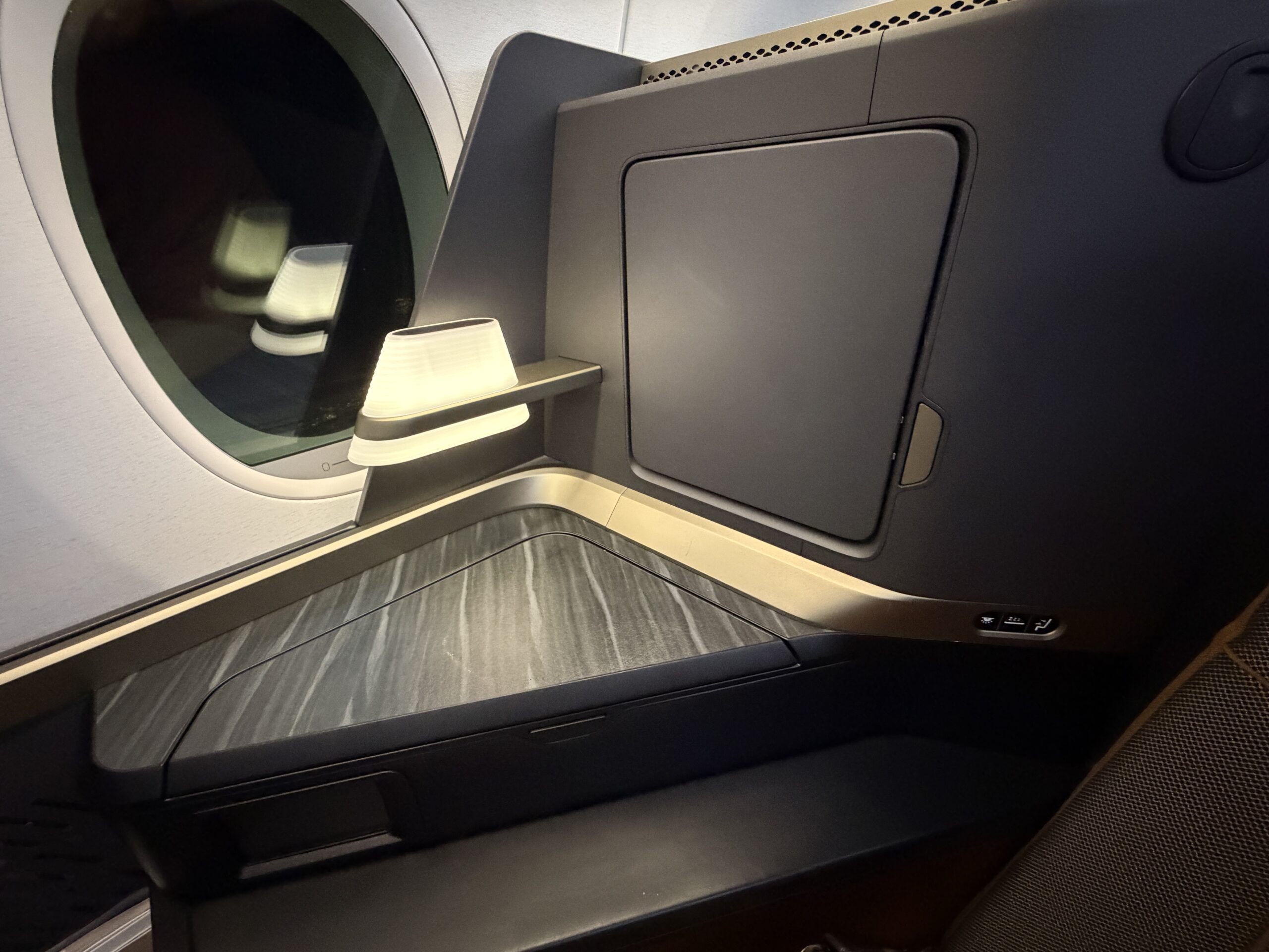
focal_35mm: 14
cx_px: 634
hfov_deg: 102.1
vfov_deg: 85.7
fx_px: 513
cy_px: 476
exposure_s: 1/40
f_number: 2.2
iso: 1250
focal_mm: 2.22
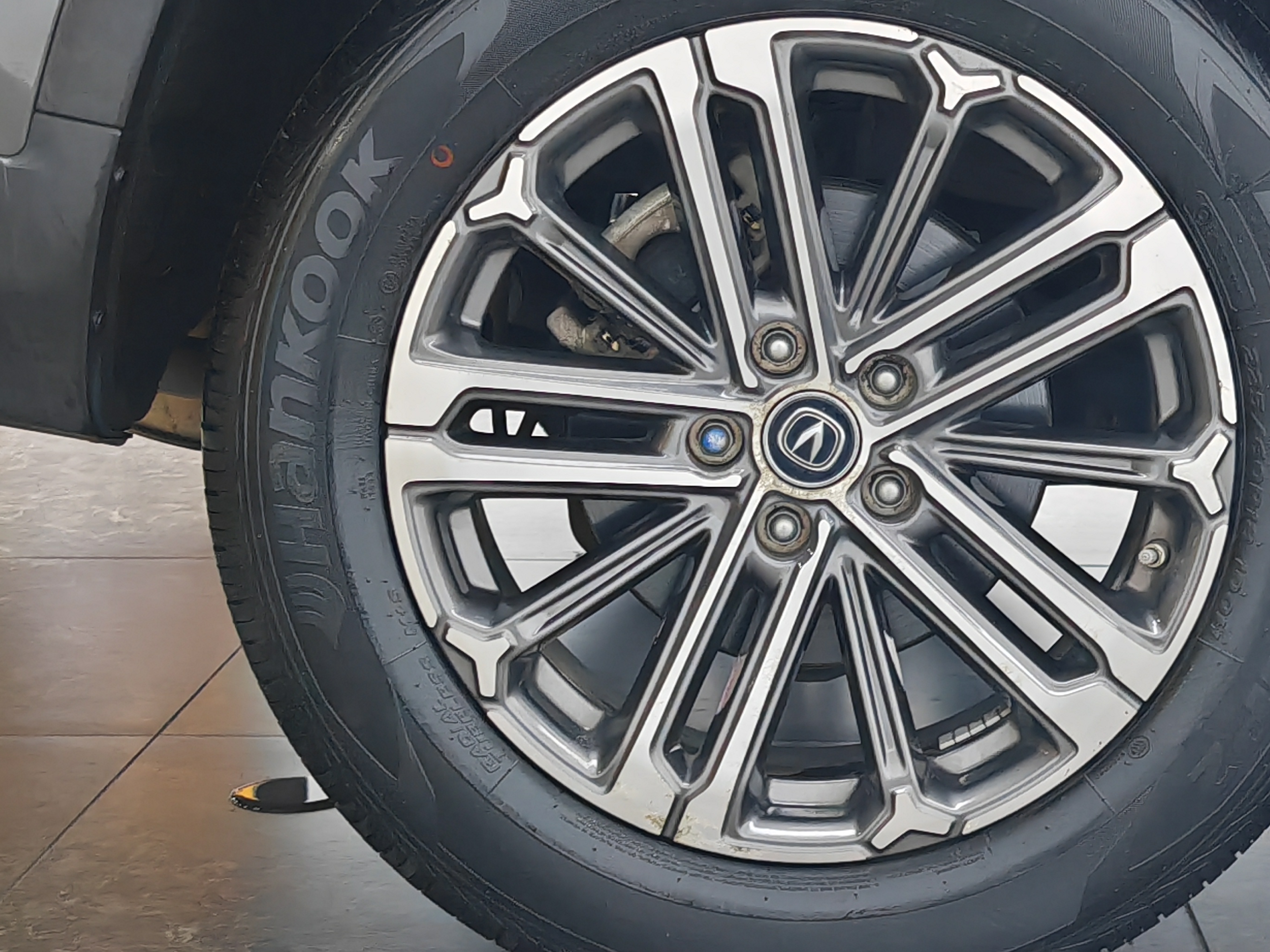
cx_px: 789
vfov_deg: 18.4
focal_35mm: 80
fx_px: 2935
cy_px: 461
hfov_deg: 24.4
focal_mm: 7.62
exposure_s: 1/100
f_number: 1.6
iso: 400
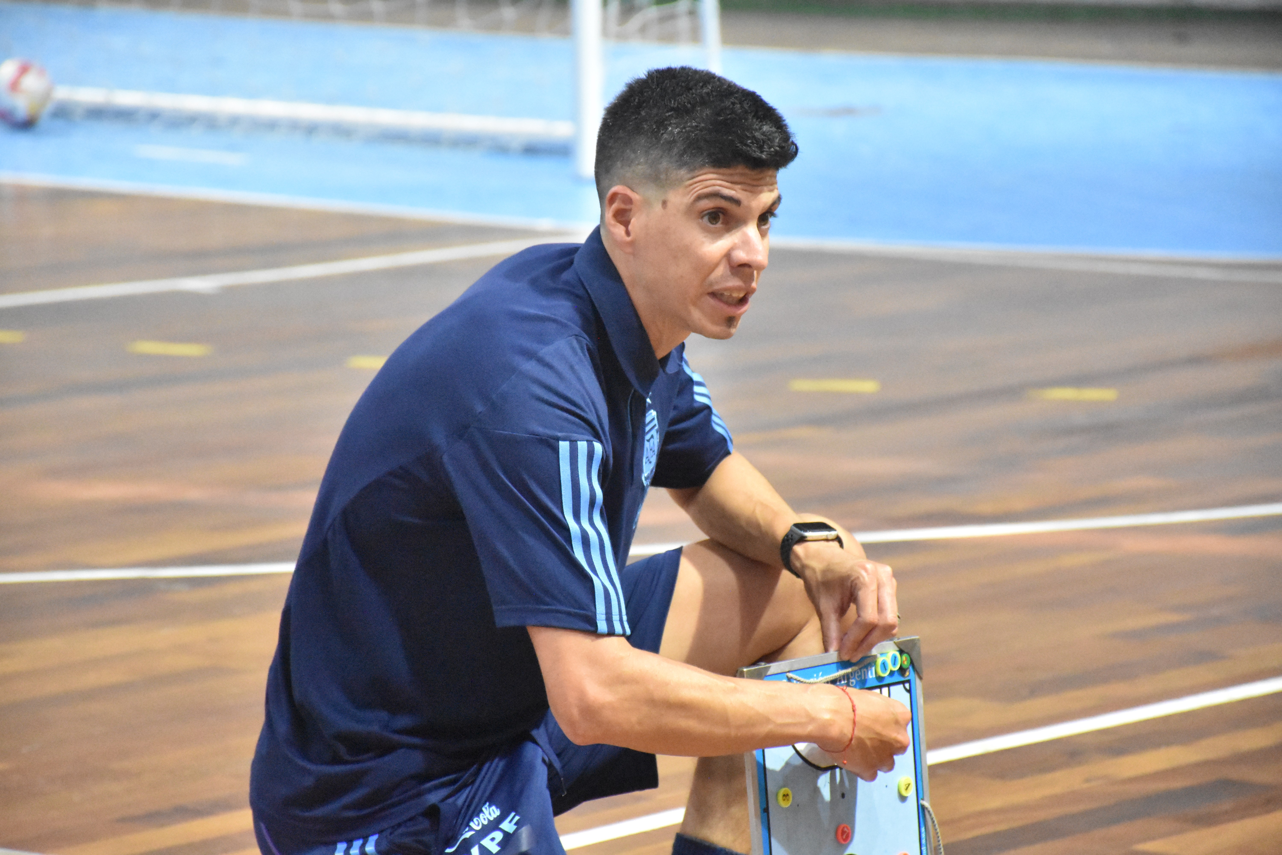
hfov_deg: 11.2
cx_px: 641
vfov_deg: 7.5
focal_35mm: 183
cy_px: 428
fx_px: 6516
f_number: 5.6
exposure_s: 1/640
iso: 10000
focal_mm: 122
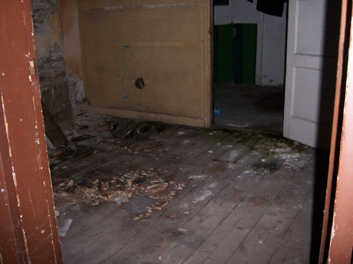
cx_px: 176
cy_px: 132
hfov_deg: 51.4
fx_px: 367
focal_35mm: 36
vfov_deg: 39.7
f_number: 2.8
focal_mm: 7.5
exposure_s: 1/60
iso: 160
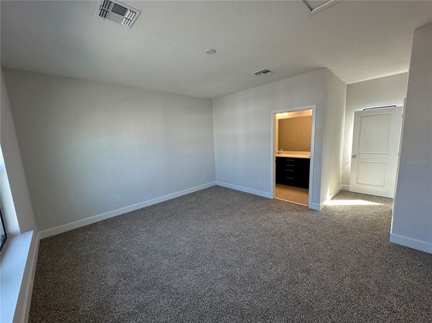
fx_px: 175
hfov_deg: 102.1
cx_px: 216
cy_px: 162
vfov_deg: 85.6
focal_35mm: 14
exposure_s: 1/120
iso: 100
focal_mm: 2.22
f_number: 2.2
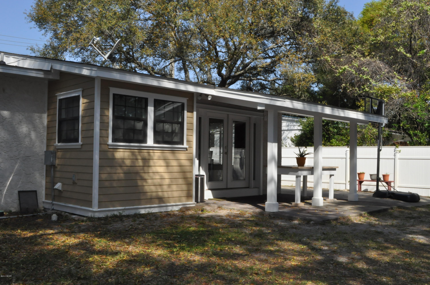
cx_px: 215
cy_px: 142
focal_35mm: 36
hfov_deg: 53.2
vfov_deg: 36.8
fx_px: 429
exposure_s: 1/200
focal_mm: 24
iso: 1000
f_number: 25
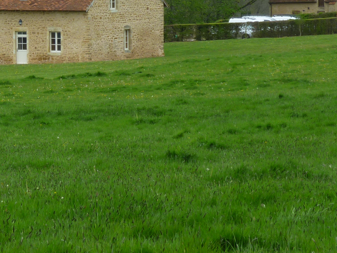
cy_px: 48
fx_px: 2365
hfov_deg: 8.1
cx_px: 70
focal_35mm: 243
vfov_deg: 6.1
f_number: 5.1
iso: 80
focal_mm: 16.4
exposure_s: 1/160
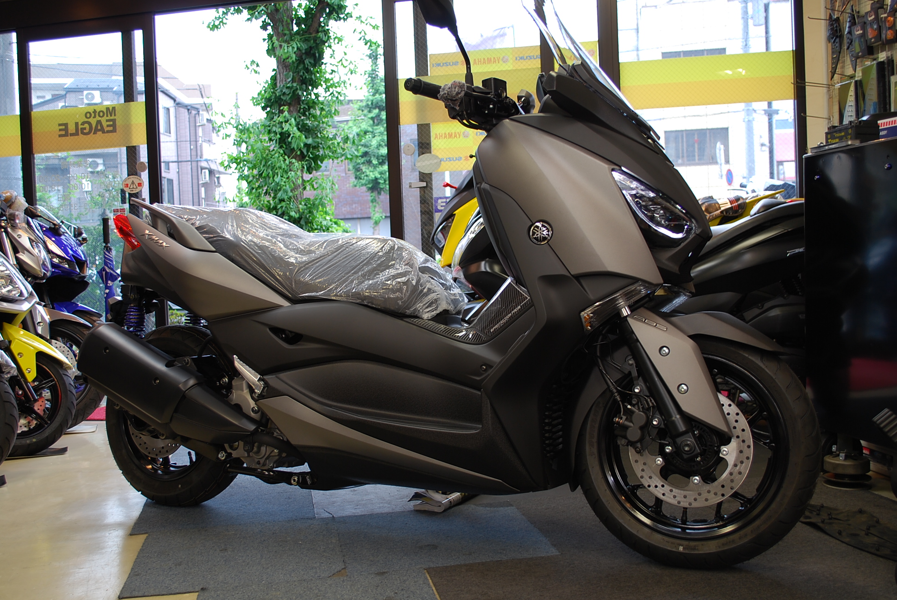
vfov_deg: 37.0
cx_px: 448
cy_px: 300
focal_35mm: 36
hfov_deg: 53.1
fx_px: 898
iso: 100
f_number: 4.5
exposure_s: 1/8
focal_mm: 24
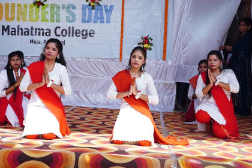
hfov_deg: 39.5
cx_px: 107
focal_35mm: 50
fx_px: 350
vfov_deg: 27.0
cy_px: 73
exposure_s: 1/160
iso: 200
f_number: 6.3
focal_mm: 42
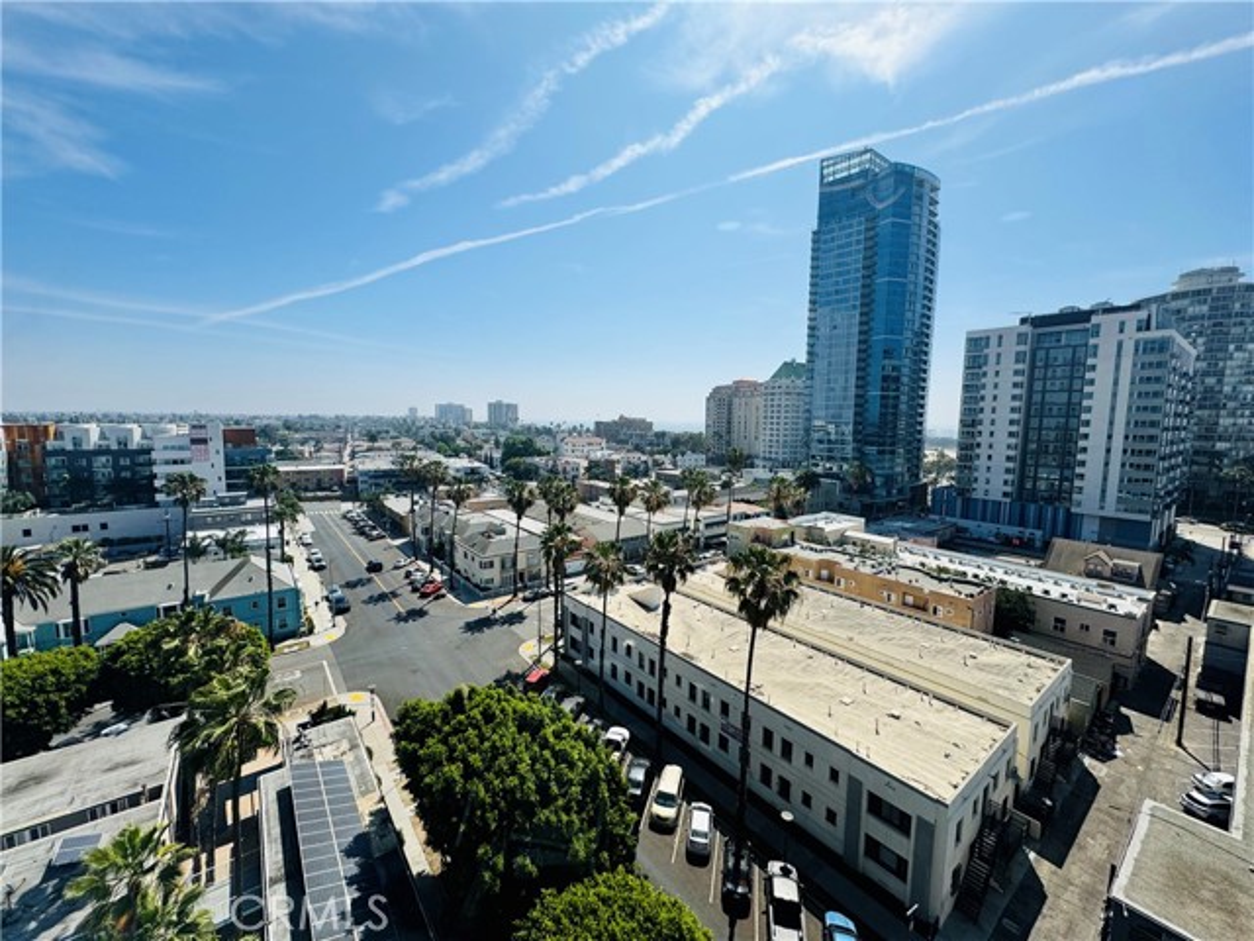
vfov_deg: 85.7
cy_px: 470
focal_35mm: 14
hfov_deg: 102.1
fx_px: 507
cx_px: 627
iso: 50
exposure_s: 1/2985
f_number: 2.2
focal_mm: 2.22
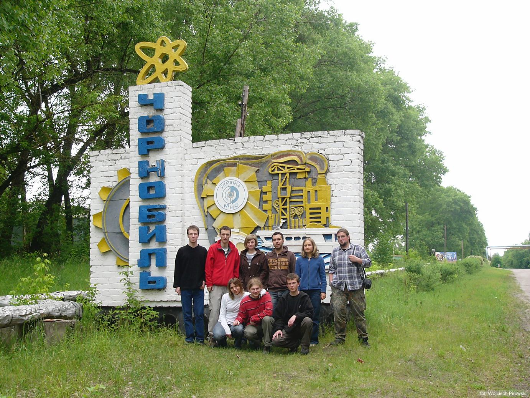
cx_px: 265
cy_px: 199
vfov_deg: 30.3
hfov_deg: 39.7
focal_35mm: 48
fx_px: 735
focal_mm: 8
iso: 50
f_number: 2.8
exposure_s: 1/60
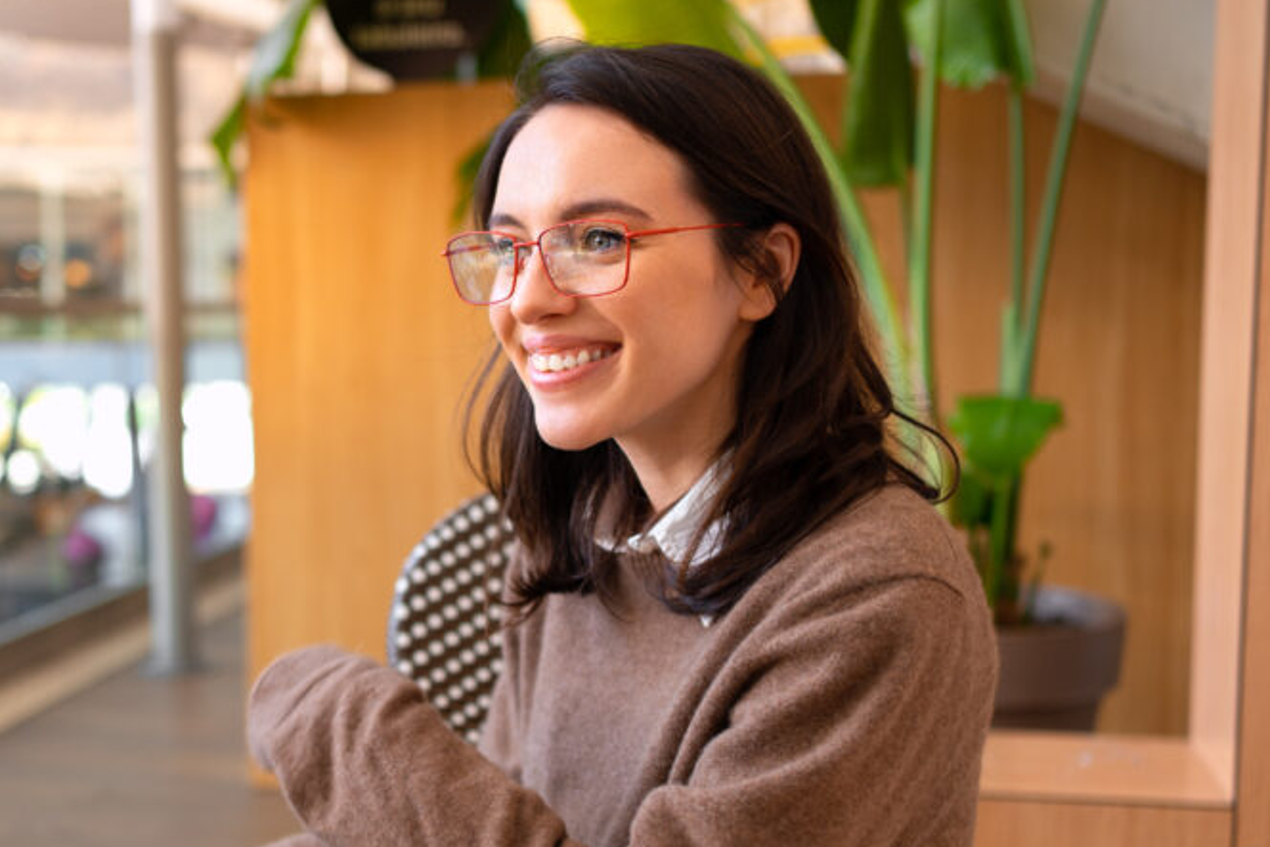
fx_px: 1905
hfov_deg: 36.4
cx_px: 398
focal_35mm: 54
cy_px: 555
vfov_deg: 25.0
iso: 200
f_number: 2.5
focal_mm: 35
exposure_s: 1/160
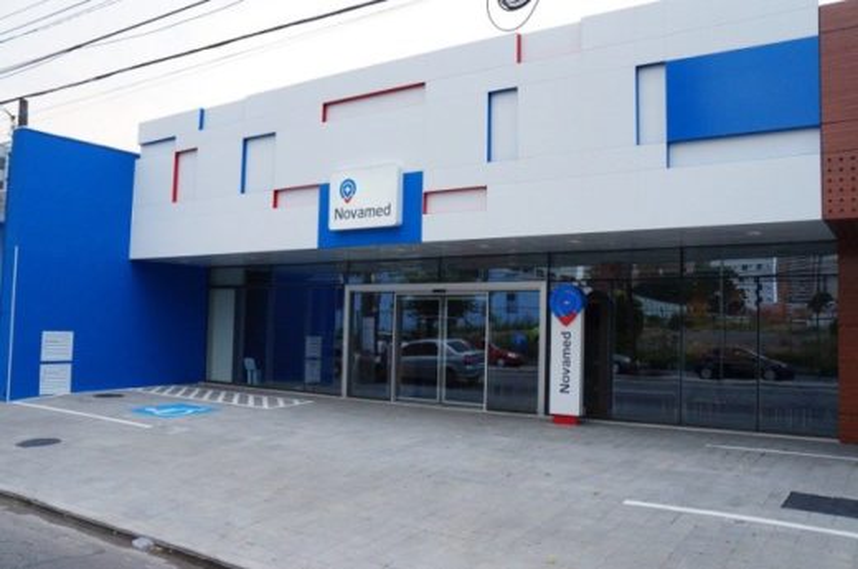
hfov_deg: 62.0
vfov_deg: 43.5
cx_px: 429
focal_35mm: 30
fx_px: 714
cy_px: 284
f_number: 4.5
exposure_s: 1/2000
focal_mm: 20
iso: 1600
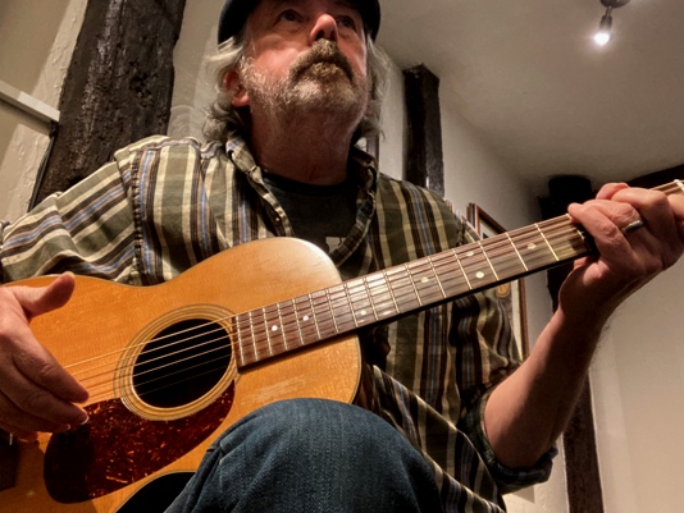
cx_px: 341
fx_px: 731
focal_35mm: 37
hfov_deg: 50.1
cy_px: 234
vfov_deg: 38.7
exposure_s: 1/25
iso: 500
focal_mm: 2.87
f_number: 2.2
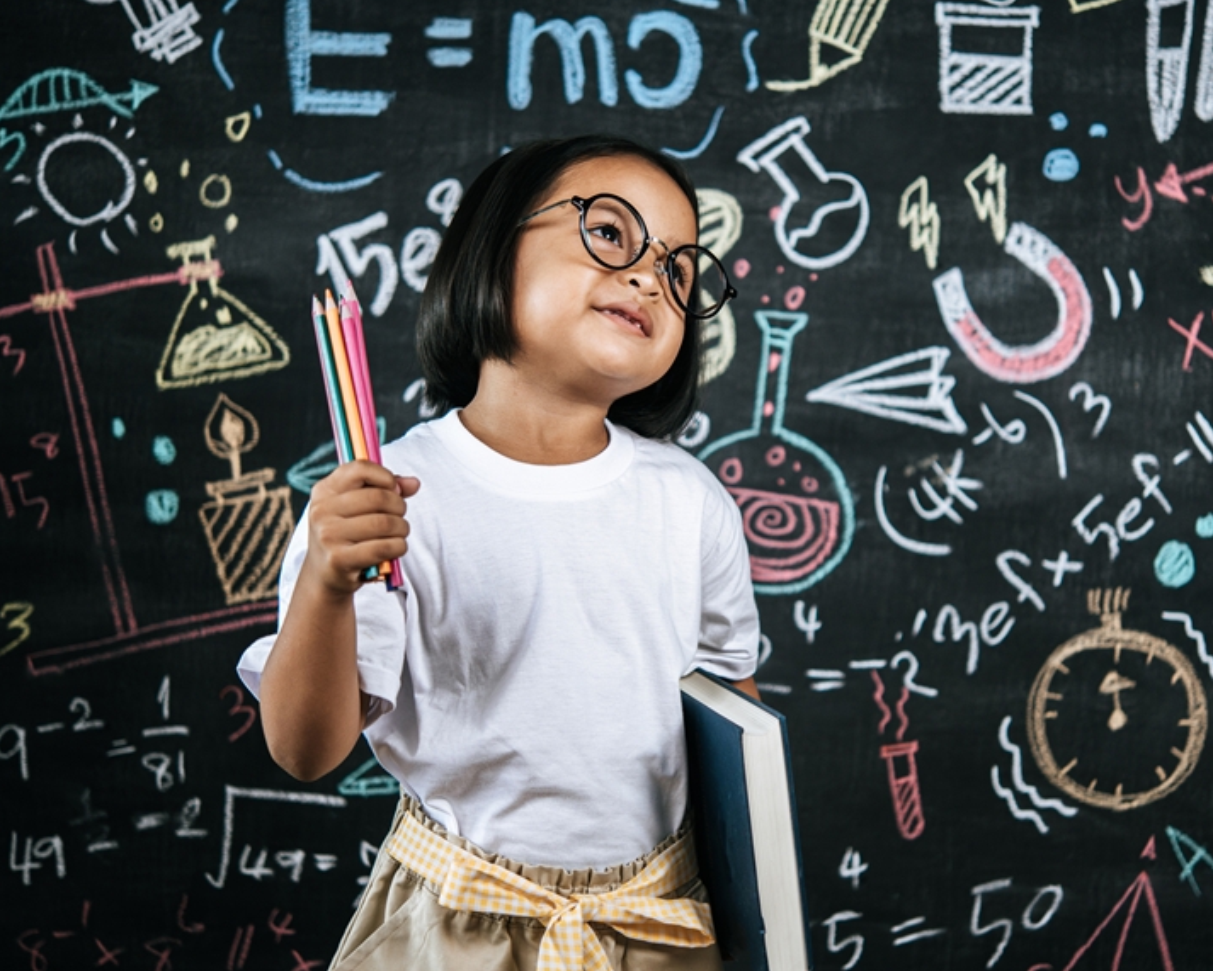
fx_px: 2550
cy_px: 497
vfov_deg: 21.6
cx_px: 743
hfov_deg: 26.7
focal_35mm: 71
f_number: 2.8
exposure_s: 1/200
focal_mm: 60
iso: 400
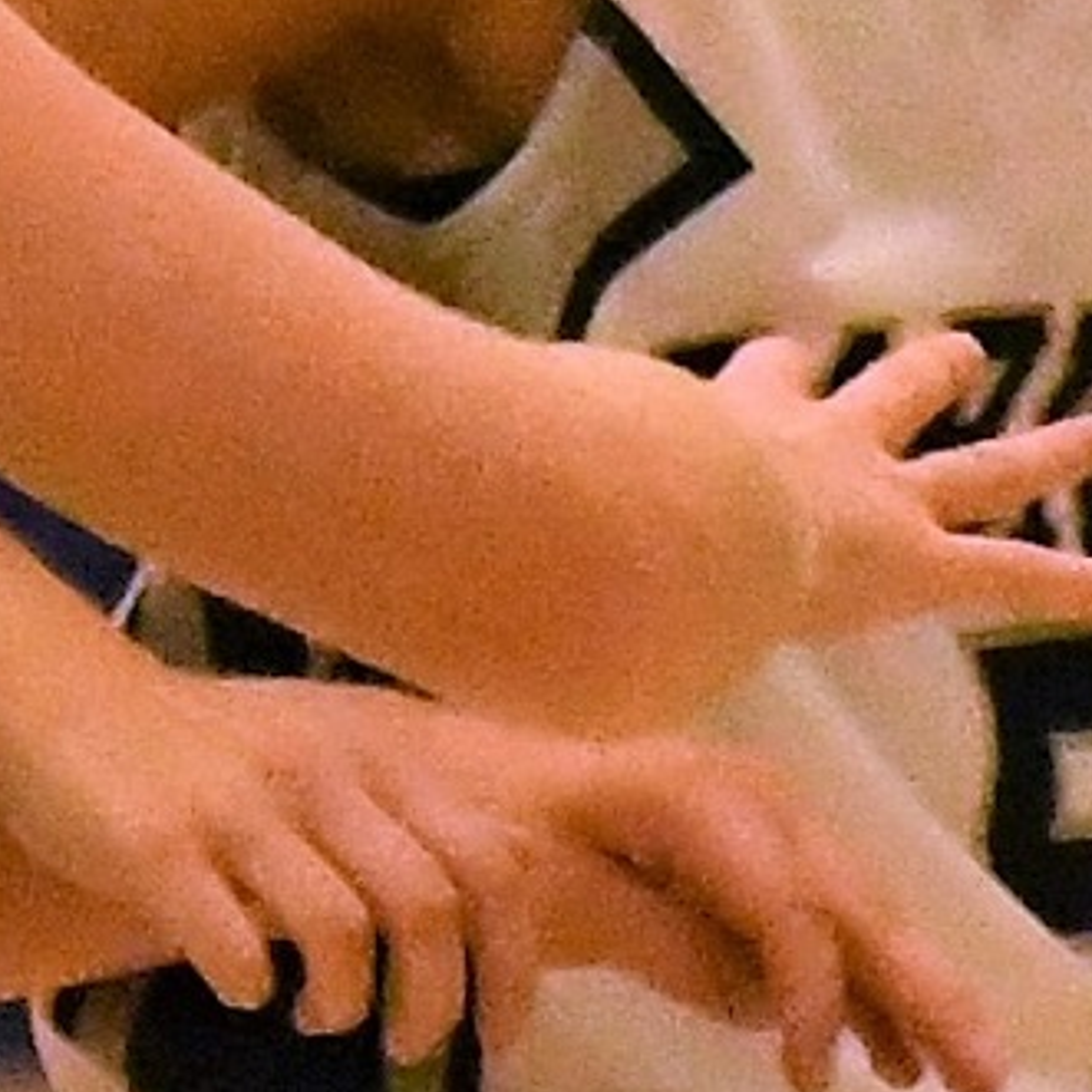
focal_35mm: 473
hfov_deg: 3.7
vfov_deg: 3.7
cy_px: 419
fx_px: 16882
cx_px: 422
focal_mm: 70
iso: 10000
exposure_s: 1/1000
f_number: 3.2
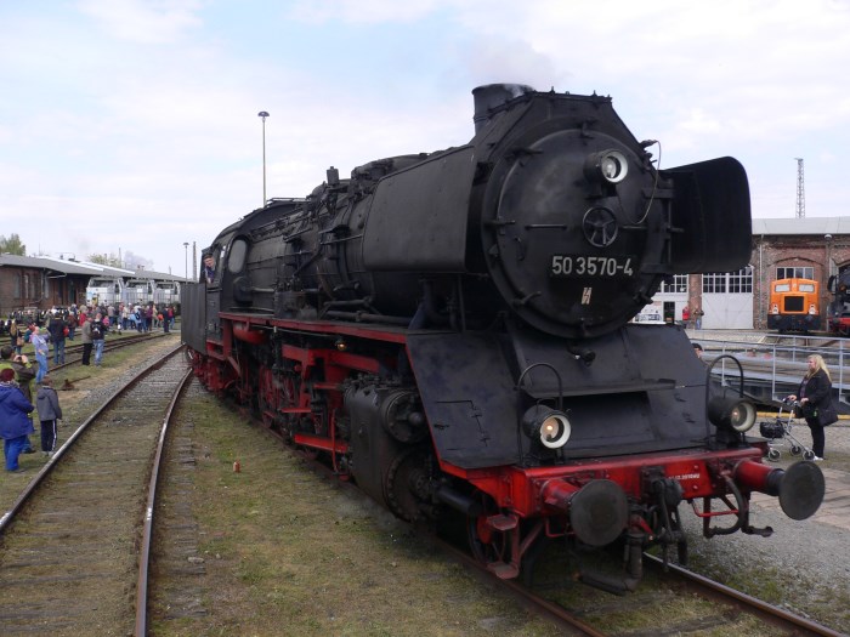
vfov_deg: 40.7
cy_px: 318
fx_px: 859
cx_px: 425
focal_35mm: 35
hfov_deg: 52.6
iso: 100
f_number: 5.6
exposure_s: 1/250
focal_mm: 5.8
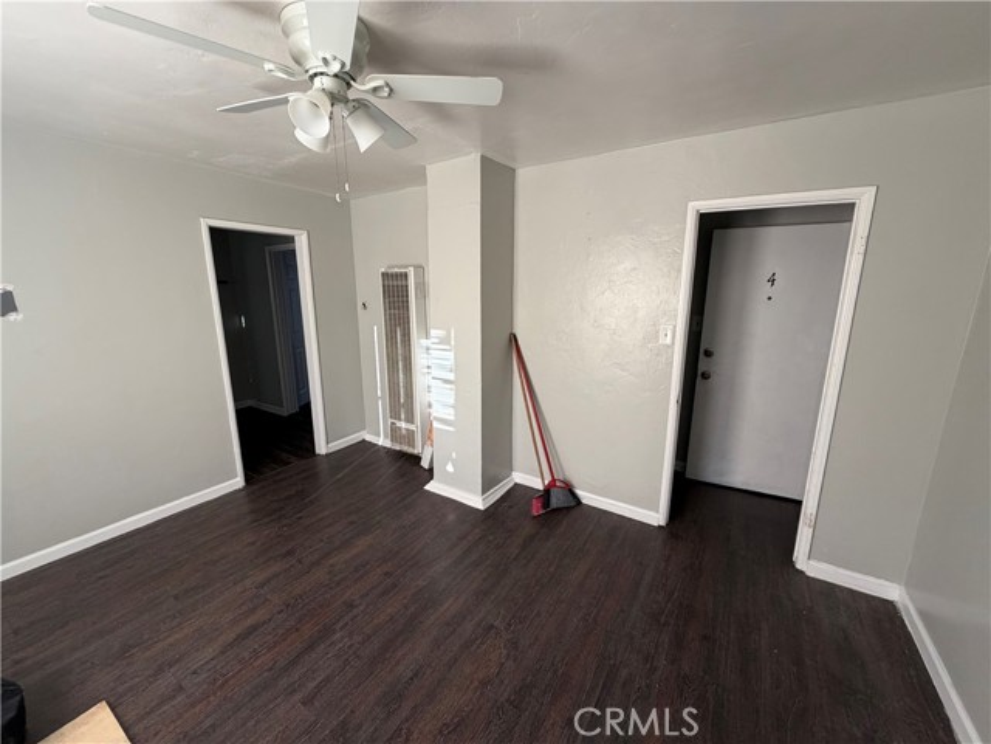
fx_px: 401
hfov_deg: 102.1
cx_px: 496
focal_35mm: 14
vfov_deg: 85.7
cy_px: 372
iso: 200
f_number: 2.2
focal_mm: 2.22
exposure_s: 1/121
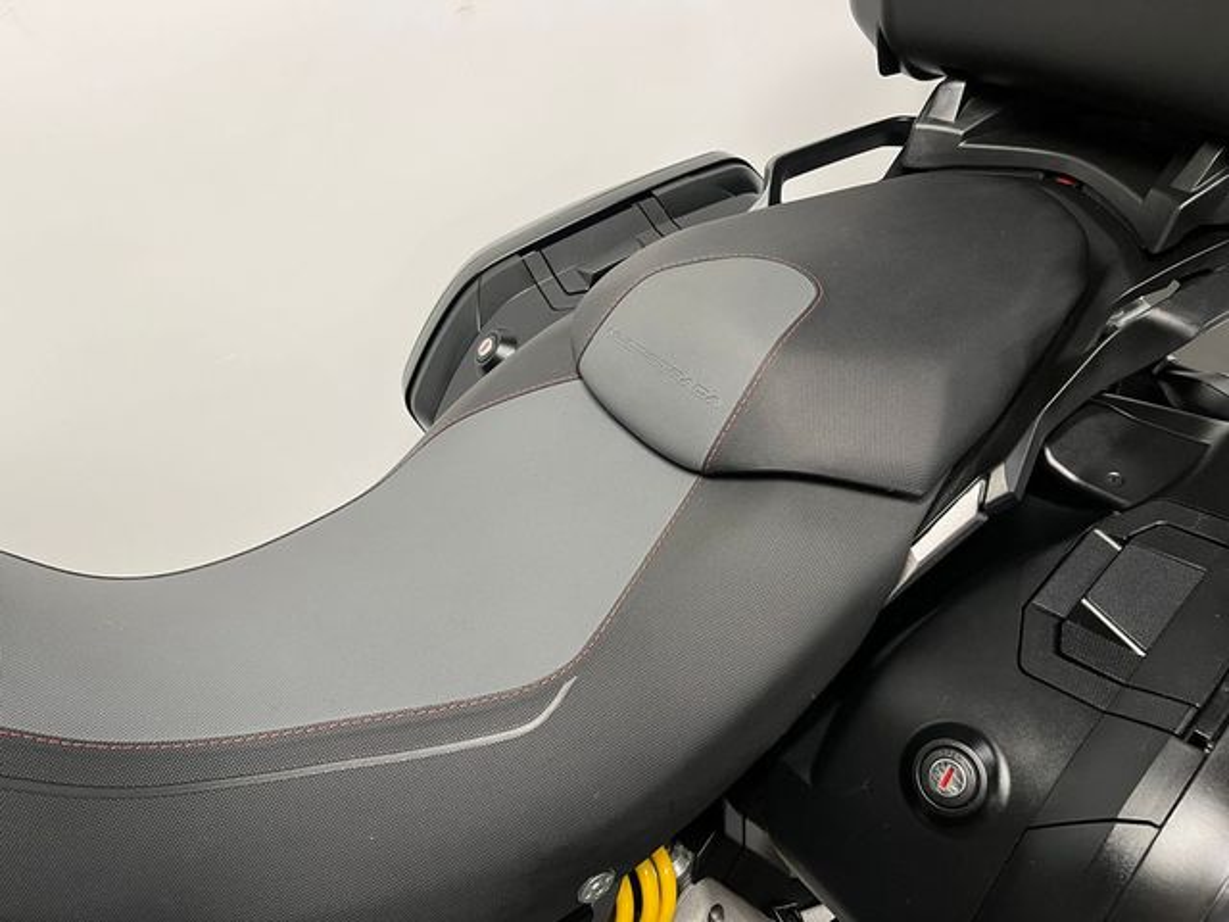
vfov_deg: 53.1
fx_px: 923
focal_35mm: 26
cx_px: 614
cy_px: 461
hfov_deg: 67.3
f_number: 1.6
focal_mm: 5.1
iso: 125
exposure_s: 1/50
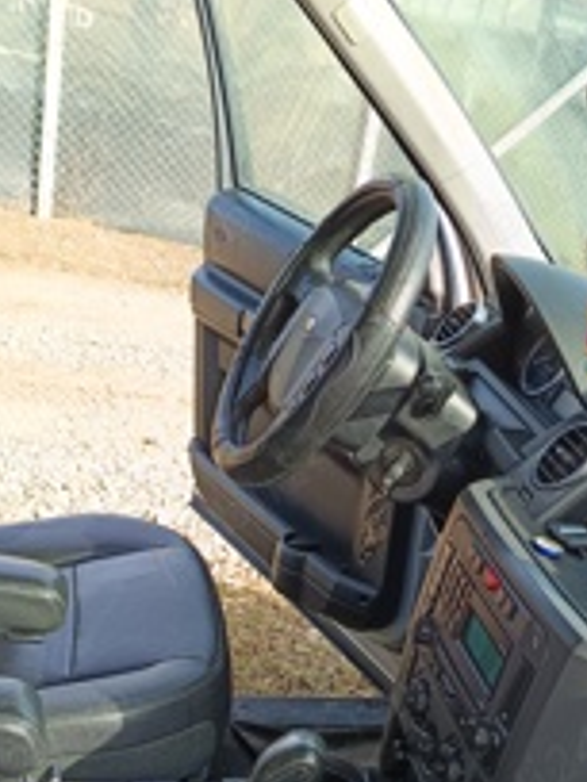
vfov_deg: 39.7
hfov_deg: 30.6
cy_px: 548
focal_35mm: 47
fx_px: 1063
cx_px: 411
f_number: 1.7
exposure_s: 1/100
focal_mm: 5.31
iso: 79
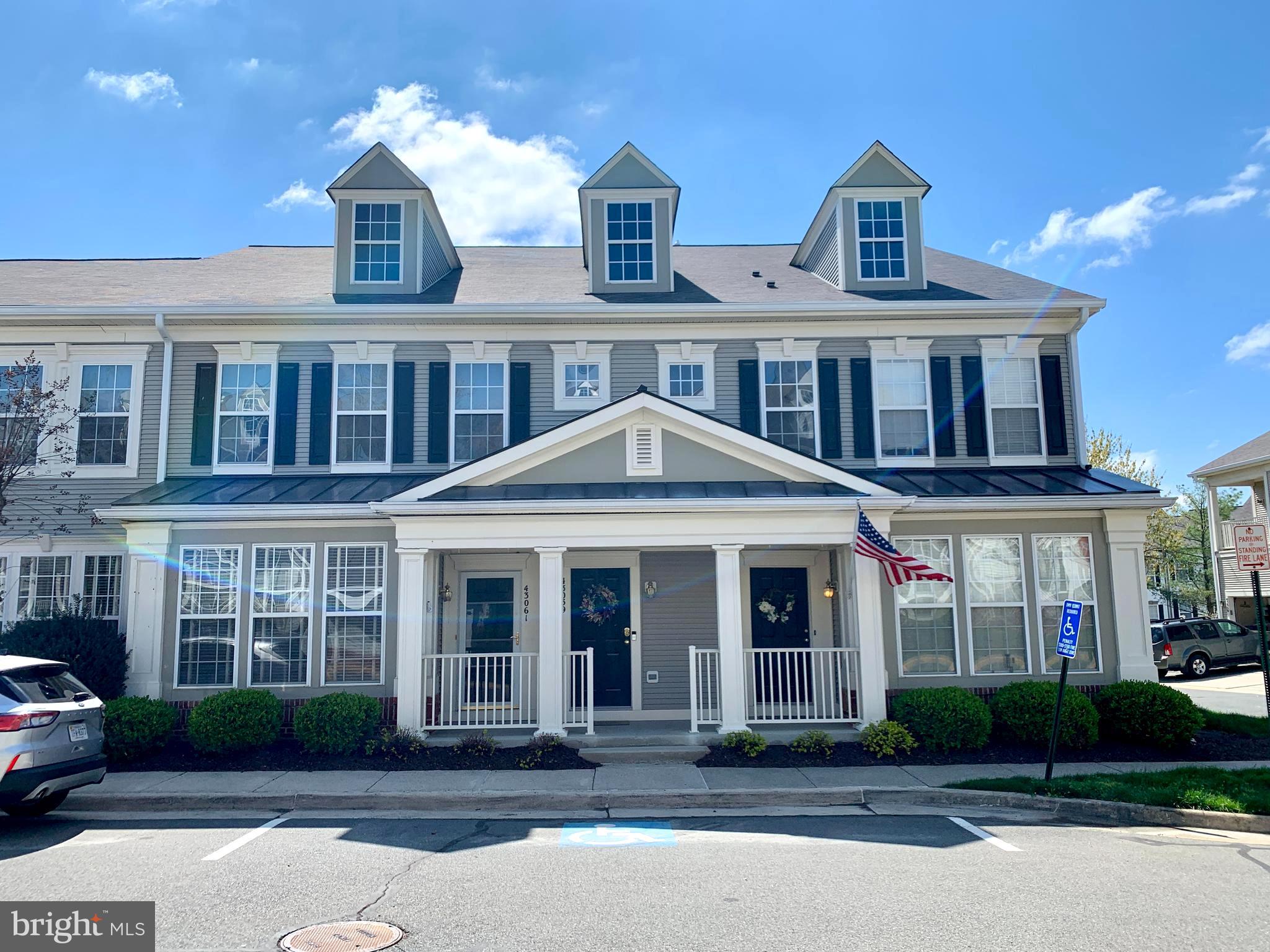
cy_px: 476
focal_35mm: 26
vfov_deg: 53.1
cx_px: 635
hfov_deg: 67.3
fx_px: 954
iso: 25
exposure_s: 1/2421
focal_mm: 4.25
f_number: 1.8
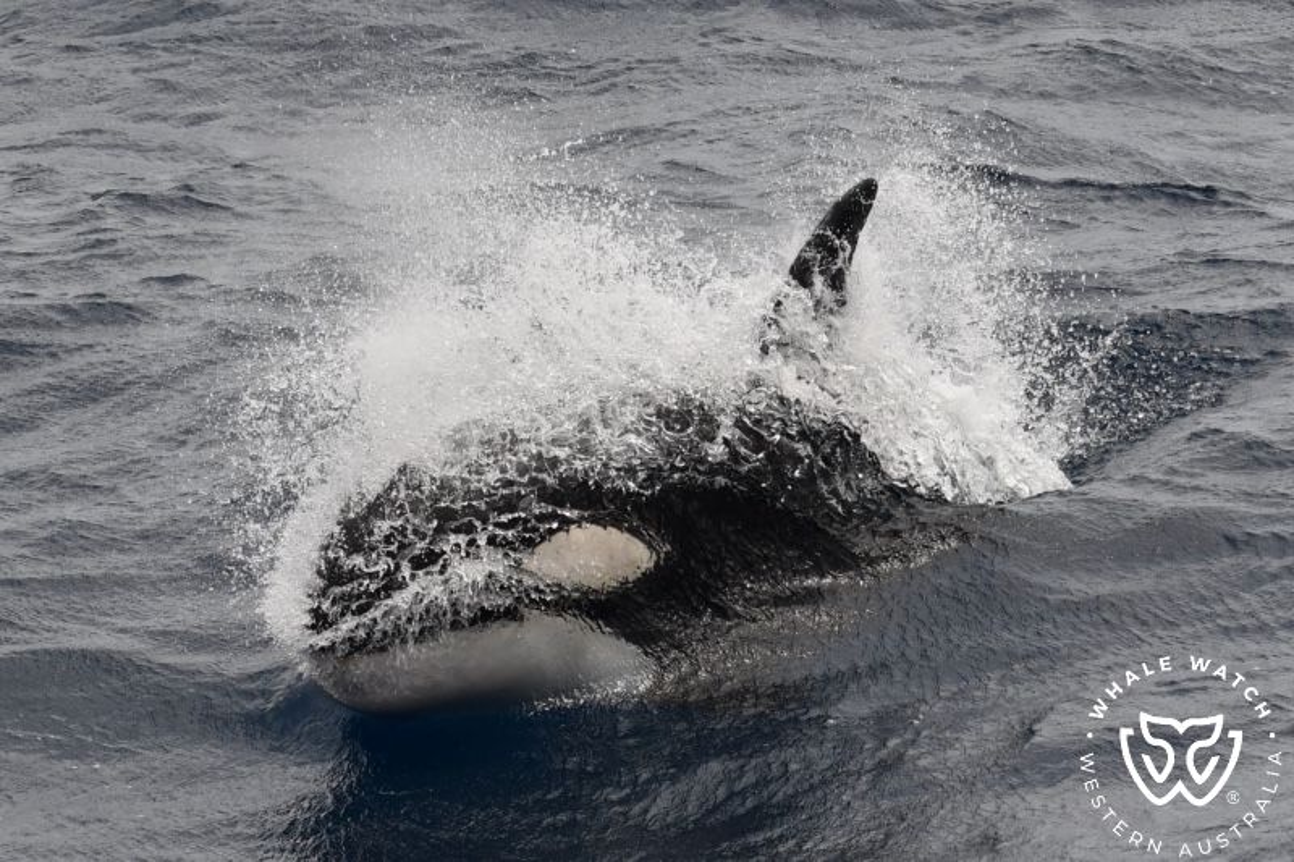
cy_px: 431
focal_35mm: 232
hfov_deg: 8.9
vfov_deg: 5.9
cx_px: 647
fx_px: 8337
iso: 400
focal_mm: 155
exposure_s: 1/2000
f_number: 8
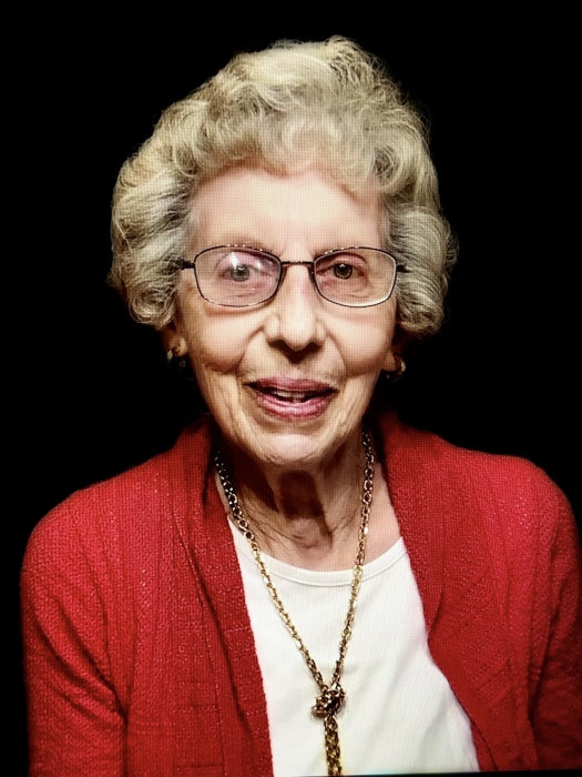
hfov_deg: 30.3
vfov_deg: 39.7
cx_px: 291
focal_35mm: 48
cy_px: 388
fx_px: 1076
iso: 100
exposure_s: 1/60
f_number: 1.78
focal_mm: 6.86
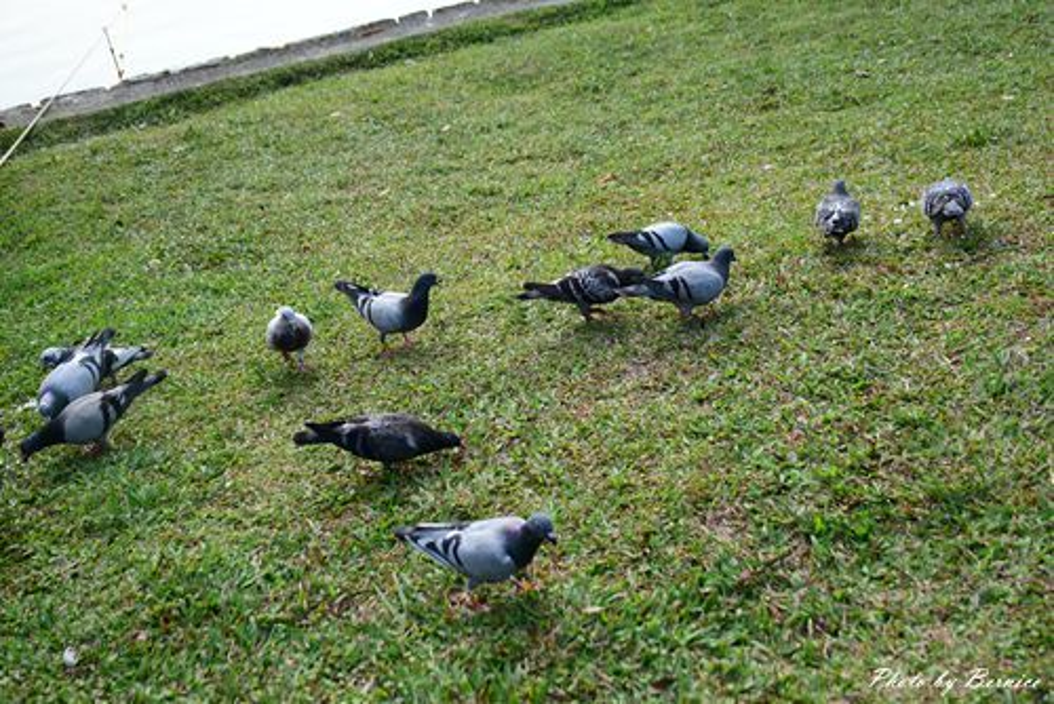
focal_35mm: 48
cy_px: 352
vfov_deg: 28.1
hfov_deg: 41.1
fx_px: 1406
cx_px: 527
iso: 100
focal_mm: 32
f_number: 5.6
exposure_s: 1/250
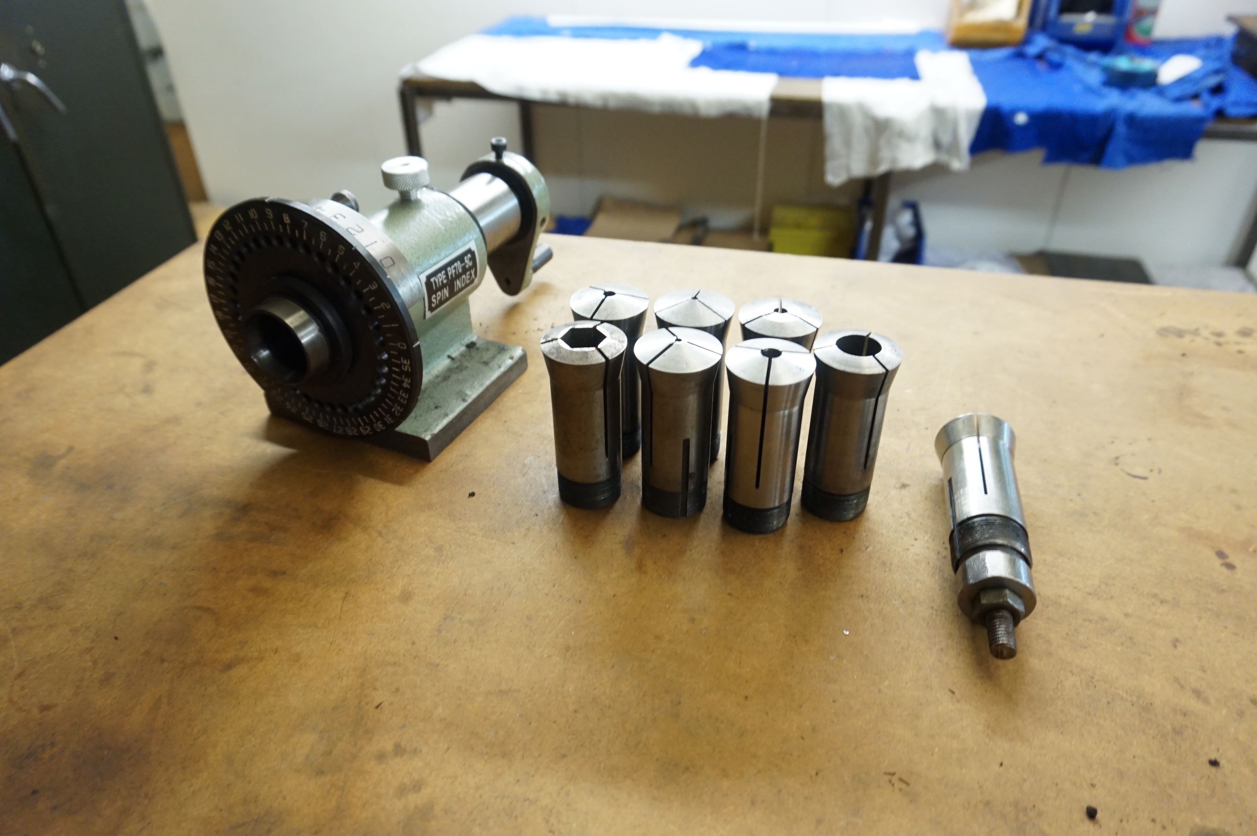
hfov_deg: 73.8
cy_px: 418
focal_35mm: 24
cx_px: 628
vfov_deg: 53.1
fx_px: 837
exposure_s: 1/60
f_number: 4
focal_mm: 16
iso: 1250
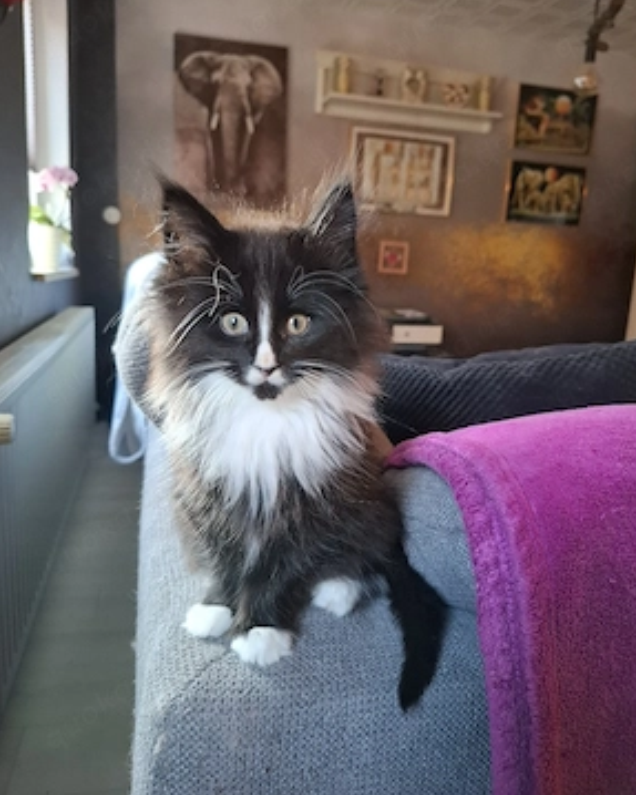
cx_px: 326
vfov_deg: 68.1
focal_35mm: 25
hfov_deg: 56.8
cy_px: 379
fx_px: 588
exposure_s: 1/33
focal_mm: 5.54
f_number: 1.8
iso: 320
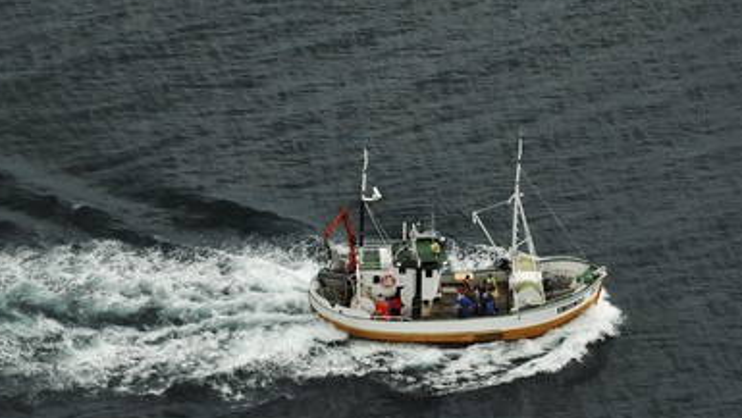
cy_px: 239
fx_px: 6752
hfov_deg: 6.3
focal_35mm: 343
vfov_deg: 3.5
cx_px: 375
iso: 100
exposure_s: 1/1600
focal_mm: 200
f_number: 3.2
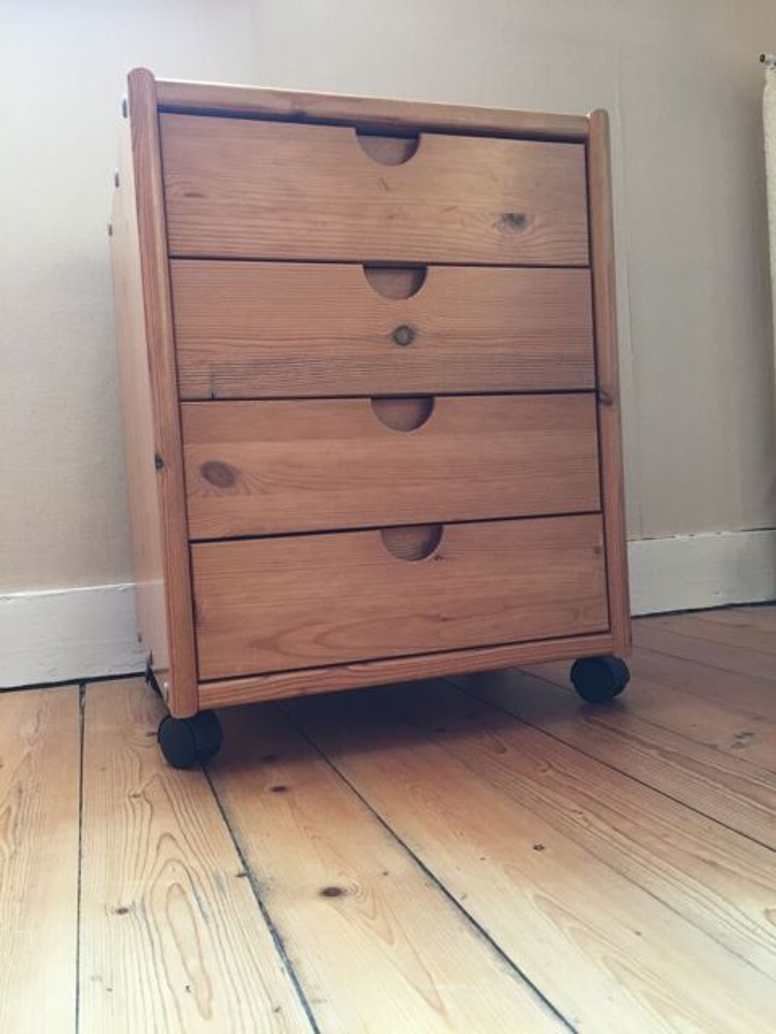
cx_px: 388
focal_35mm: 29
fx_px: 867
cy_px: 517
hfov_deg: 48.2
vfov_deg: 61.7
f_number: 2.2
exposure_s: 1/33
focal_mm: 4.15
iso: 64
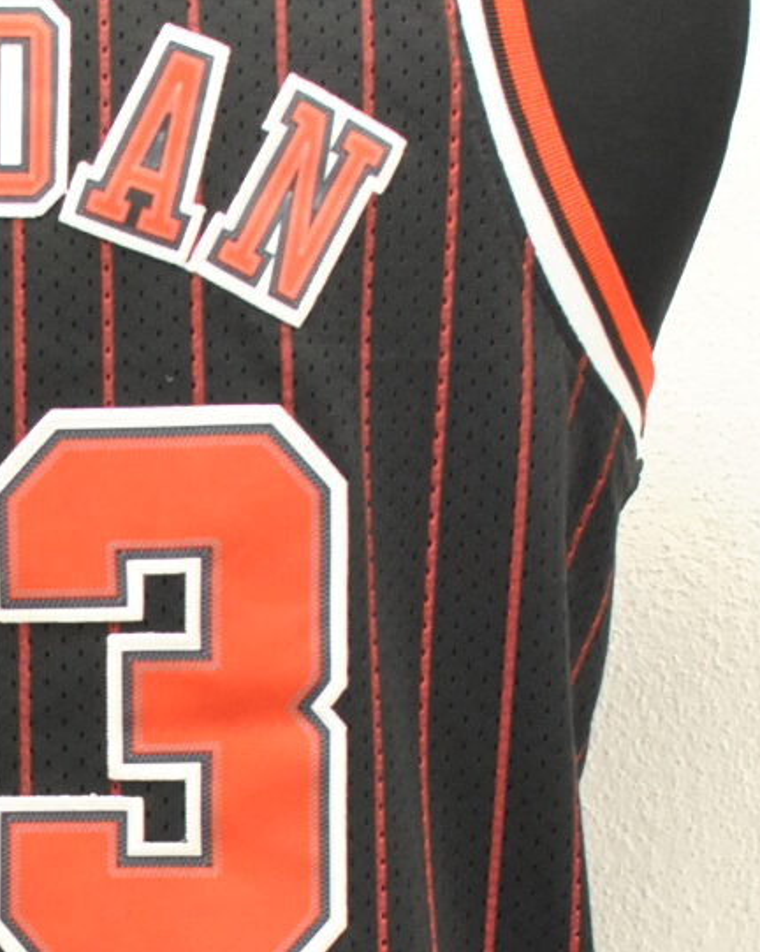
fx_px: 4973
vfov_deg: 10.9
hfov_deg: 8.6
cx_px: -195
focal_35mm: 177
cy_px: 783
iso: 800
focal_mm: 35
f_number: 4
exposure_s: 1/80
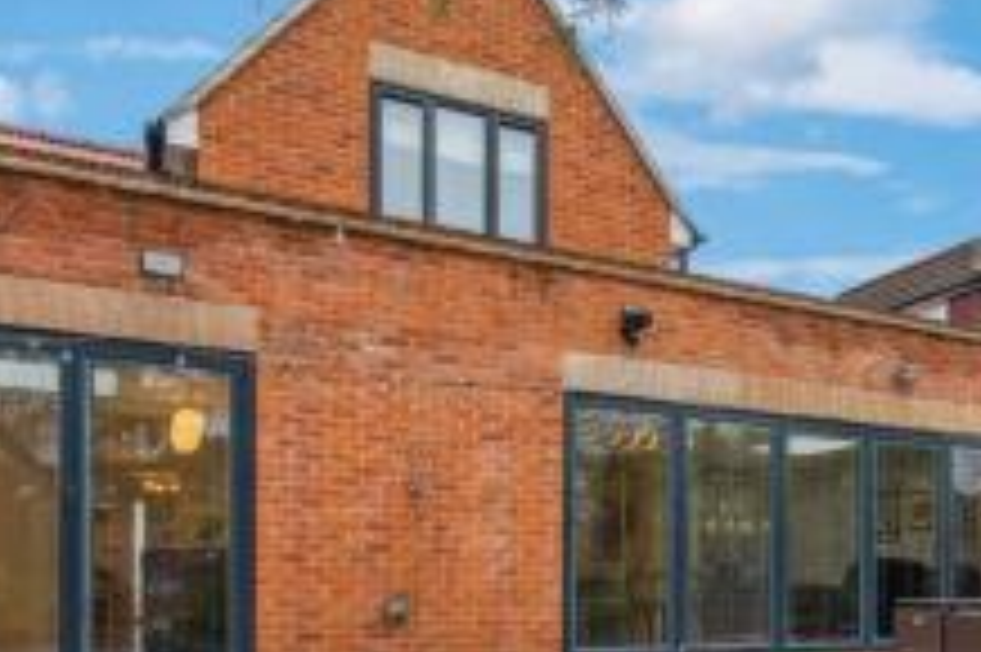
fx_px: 953
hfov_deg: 52.9
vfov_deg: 35.6
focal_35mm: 35
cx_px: 688
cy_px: 587
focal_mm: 16
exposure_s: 1/80
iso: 320
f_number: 5.6
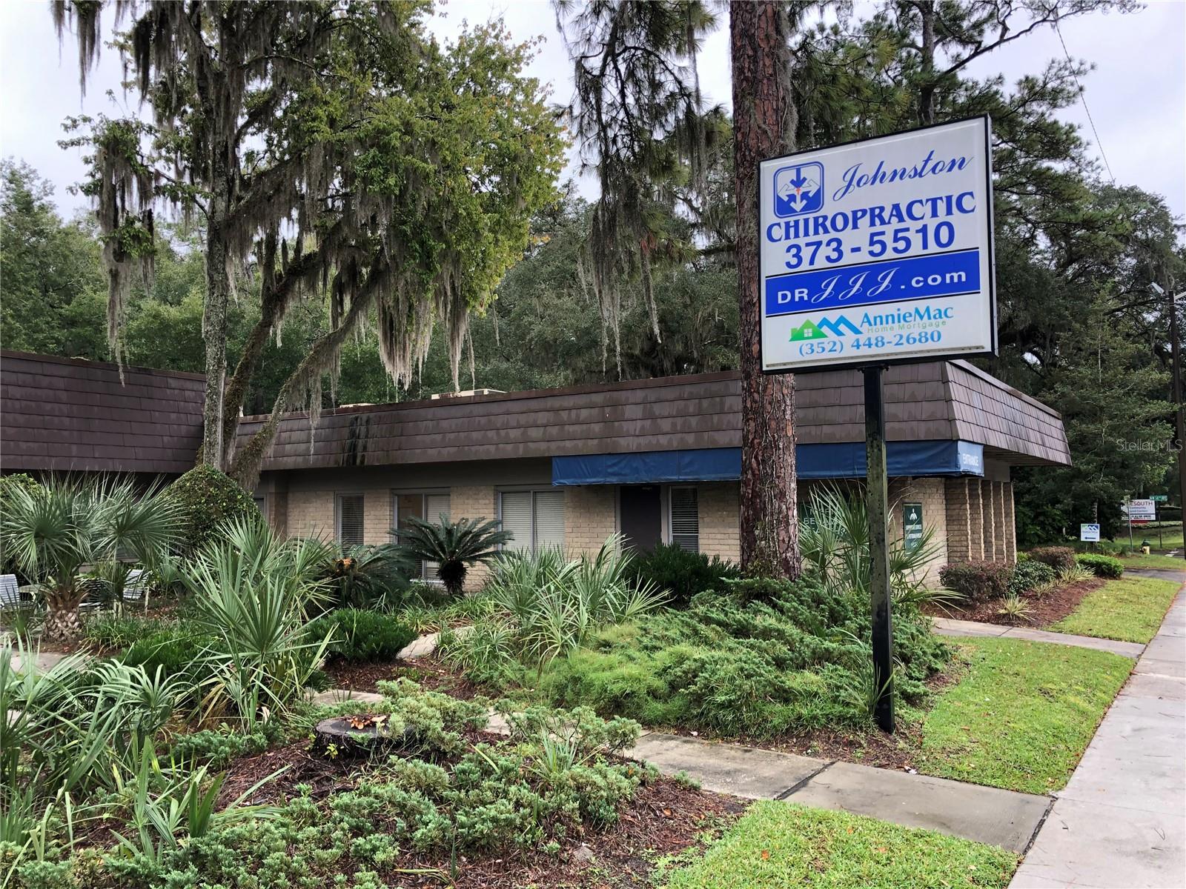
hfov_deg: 63.4
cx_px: 593
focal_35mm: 28
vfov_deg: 49.7
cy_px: 444
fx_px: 959
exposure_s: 1/130
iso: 20
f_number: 1.8
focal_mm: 3.99
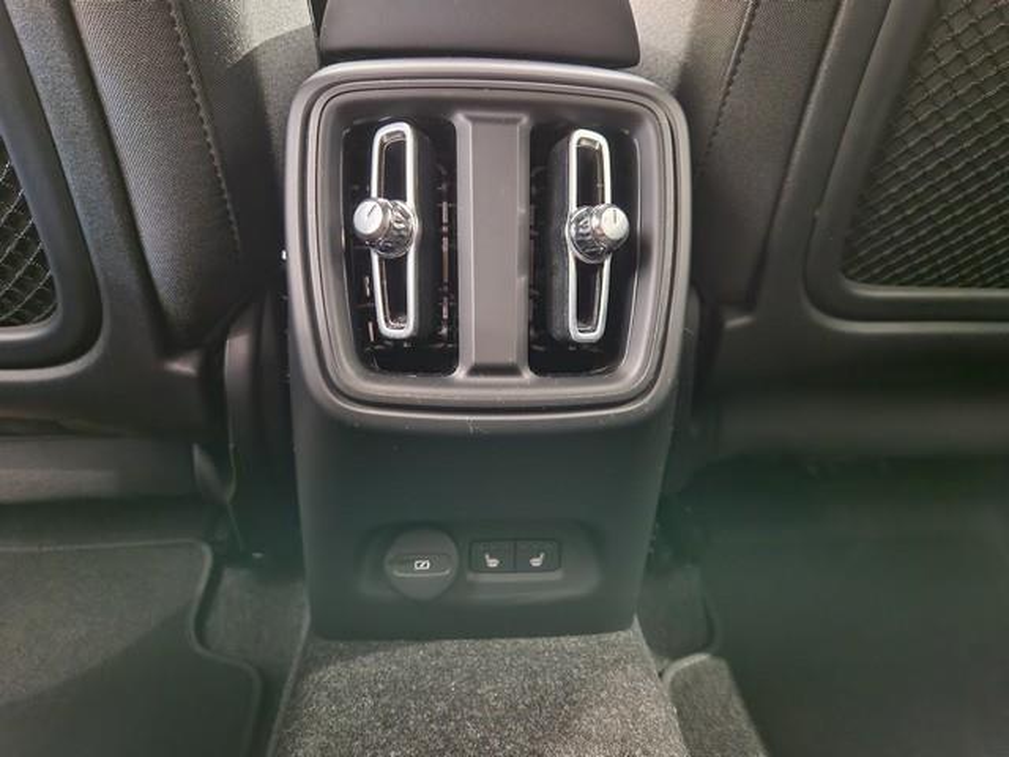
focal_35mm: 23
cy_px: 378
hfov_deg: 73.9
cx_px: 504
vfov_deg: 58.9
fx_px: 670
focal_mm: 5.4
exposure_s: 1/17
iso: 1250
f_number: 1.8
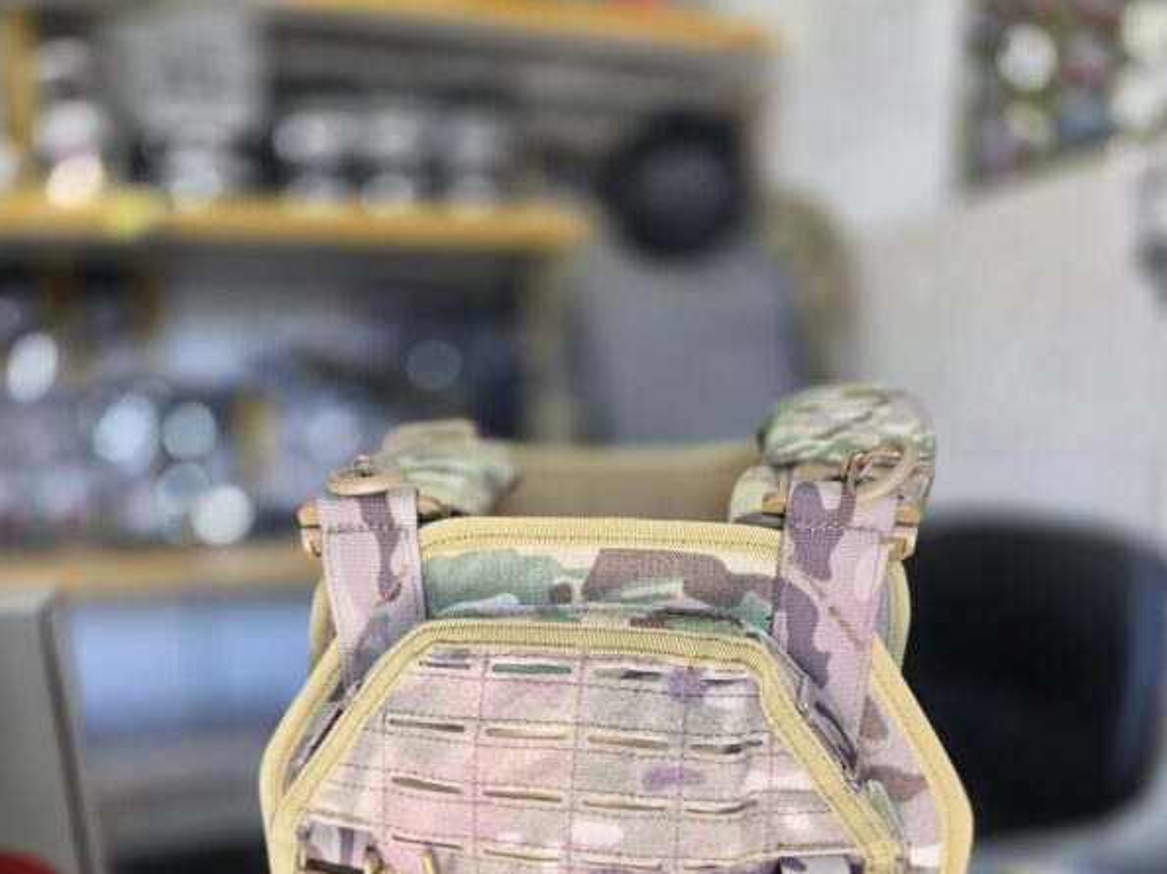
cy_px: 780
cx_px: 582
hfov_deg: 58.4
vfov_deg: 41.9
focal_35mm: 31
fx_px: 1045
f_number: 1.7
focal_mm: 6.3
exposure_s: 1/100
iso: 80
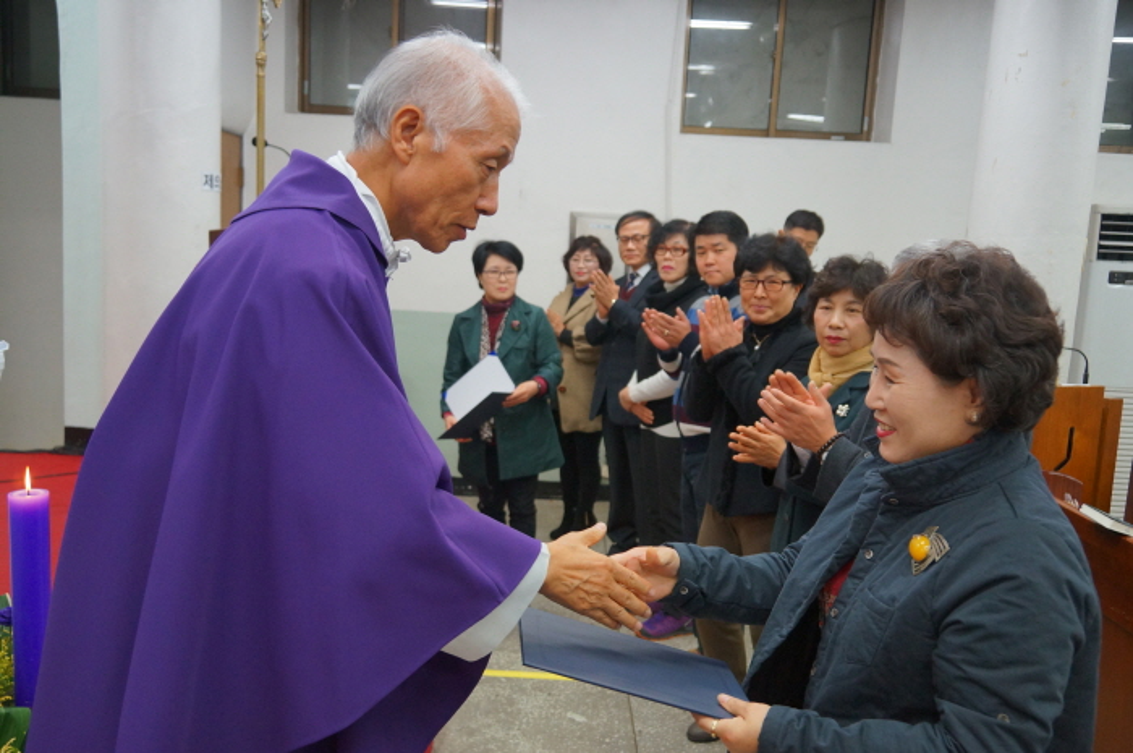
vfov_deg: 42.2
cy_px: 376
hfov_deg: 60.3
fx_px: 974
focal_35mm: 31
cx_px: 566
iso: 1250
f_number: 4
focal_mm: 21
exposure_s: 1/160
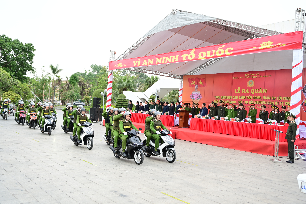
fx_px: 323
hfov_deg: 50.7
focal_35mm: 38
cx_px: 153
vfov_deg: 35.1
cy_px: 102
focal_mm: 38
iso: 250
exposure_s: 1/200
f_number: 4
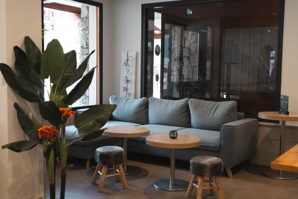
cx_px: 149
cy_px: 100
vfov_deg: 32.6
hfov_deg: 47.4
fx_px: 339
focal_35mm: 41
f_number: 2.8
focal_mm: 27.4
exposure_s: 1/250
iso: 2000
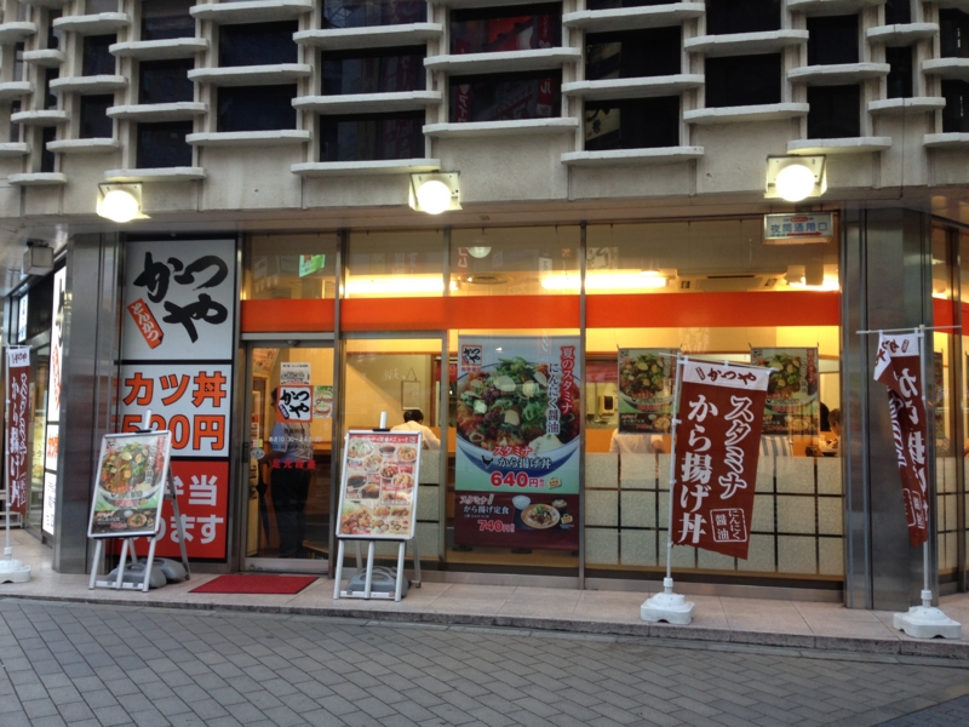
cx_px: 484
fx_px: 924
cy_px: 364
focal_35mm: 33
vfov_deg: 42.9
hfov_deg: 55.4
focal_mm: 4.12
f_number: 2.4
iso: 50
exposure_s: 1/30
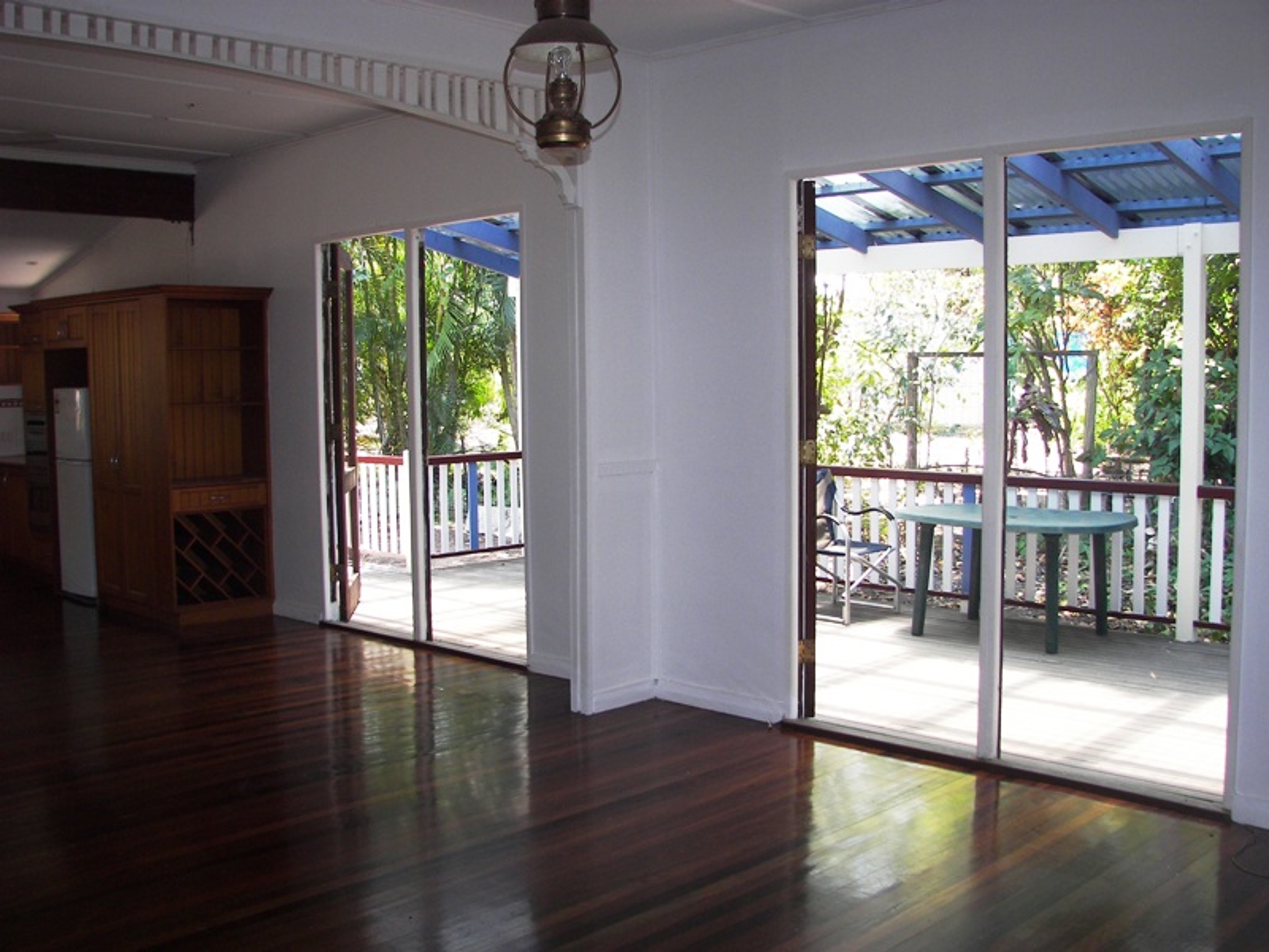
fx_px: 1320
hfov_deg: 51.4
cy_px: 476
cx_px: 634
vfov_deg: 39.7
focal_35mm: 36
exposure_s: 1/50
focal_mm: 6
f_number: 2.8
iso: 64
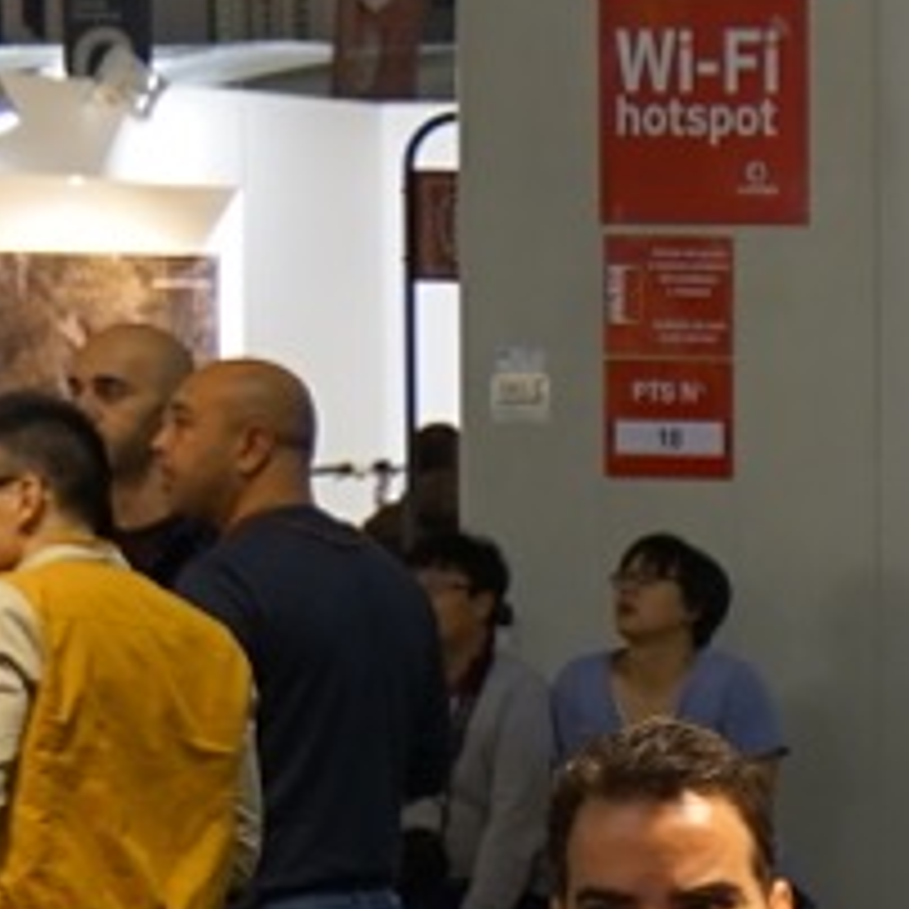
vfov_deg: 7.2
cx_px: 2079
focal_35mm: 242
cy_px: 1215
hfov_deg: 6.9
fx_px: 7190
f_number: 4.5
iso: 500
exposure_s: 1/60
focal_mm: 30
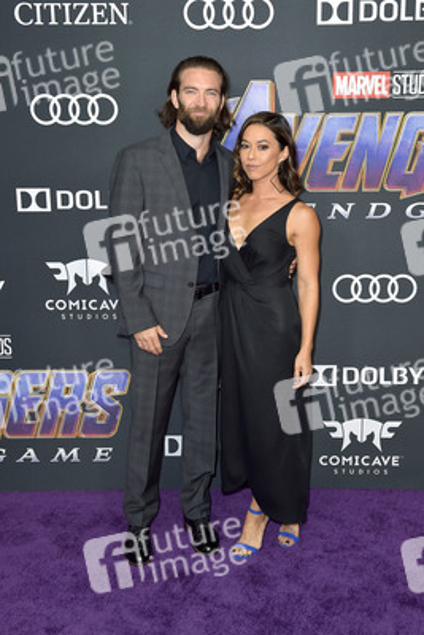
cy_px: 318
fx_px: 671
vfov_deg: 50.7
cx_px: 212
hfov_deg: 35.1
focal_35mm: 38
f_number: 5
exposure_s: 1/250
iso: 250
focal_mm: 38
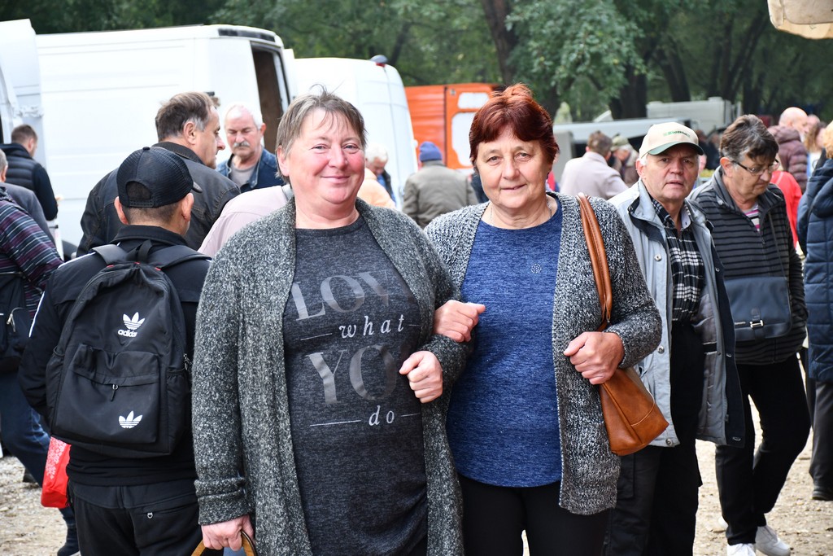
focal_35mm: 90
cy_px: 278
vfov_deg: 15.2
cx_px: 416
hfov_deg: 22.6
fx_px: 2083
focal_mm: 60
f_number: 5
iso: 800
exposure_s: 1/250
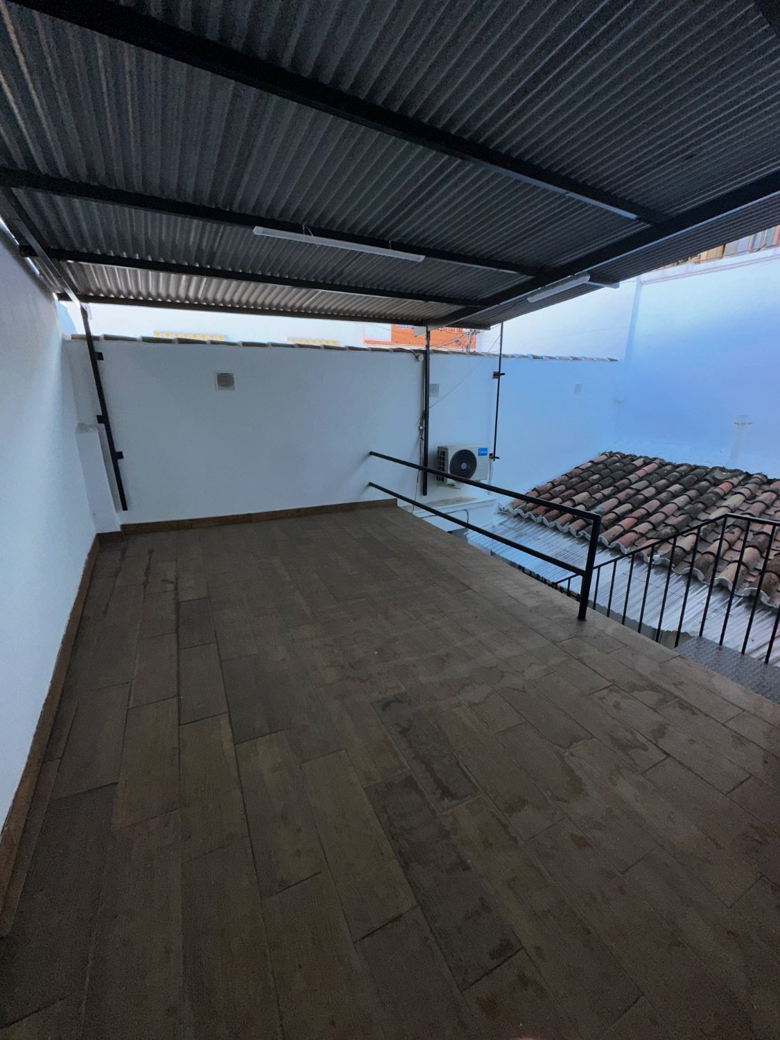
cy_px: 520
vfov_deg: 102.1
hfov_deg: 85.7
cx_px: 390
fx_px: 421
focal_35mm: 14
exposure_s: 1/368
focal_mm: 2.22
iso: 32
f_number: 2.2
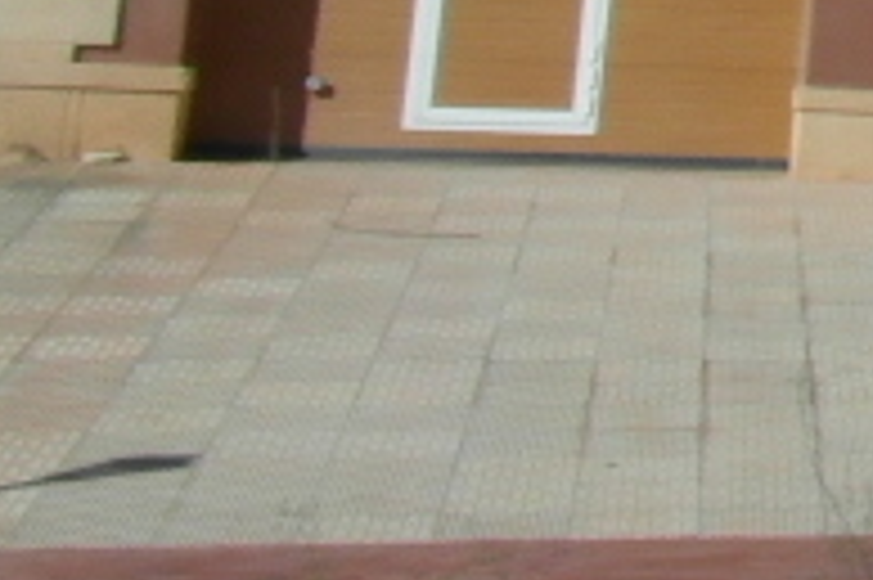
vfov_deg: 9.9
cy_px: -423
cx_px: 2290
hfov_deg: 11.7
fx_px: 3198
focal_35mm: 132
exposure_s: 1/350
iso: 80
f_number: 7.3
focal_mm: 4
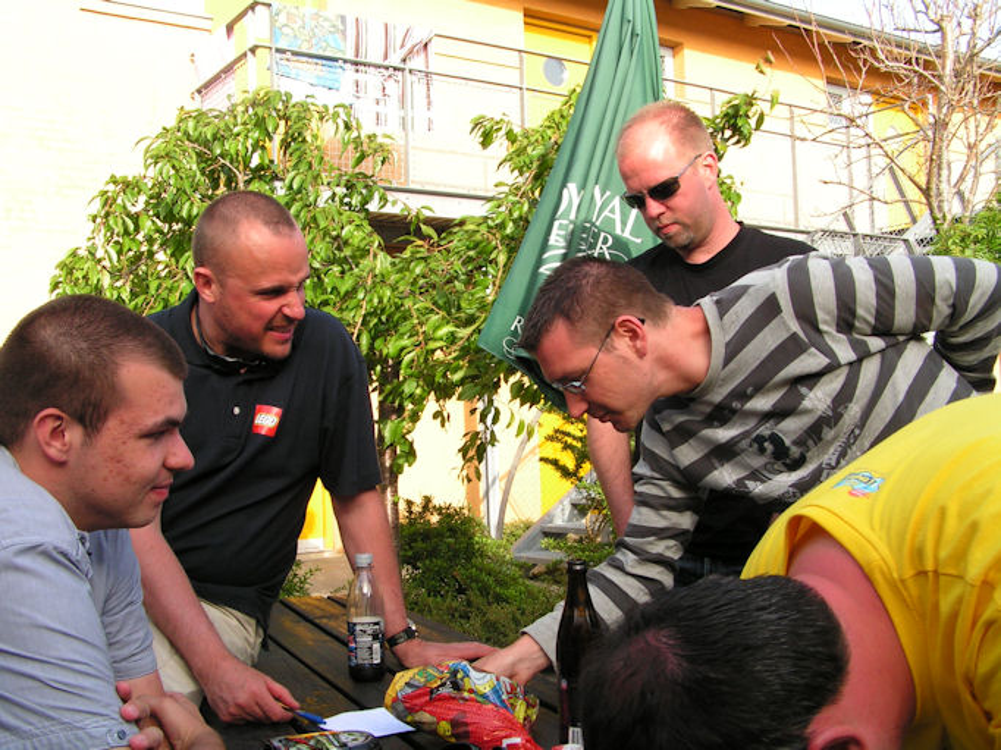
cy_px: 375
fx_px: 1098
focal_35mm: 38
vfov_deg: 37.7
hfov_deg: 49.0
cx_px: 500
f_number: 5
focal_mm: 6.3
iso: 50
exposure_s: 1/60
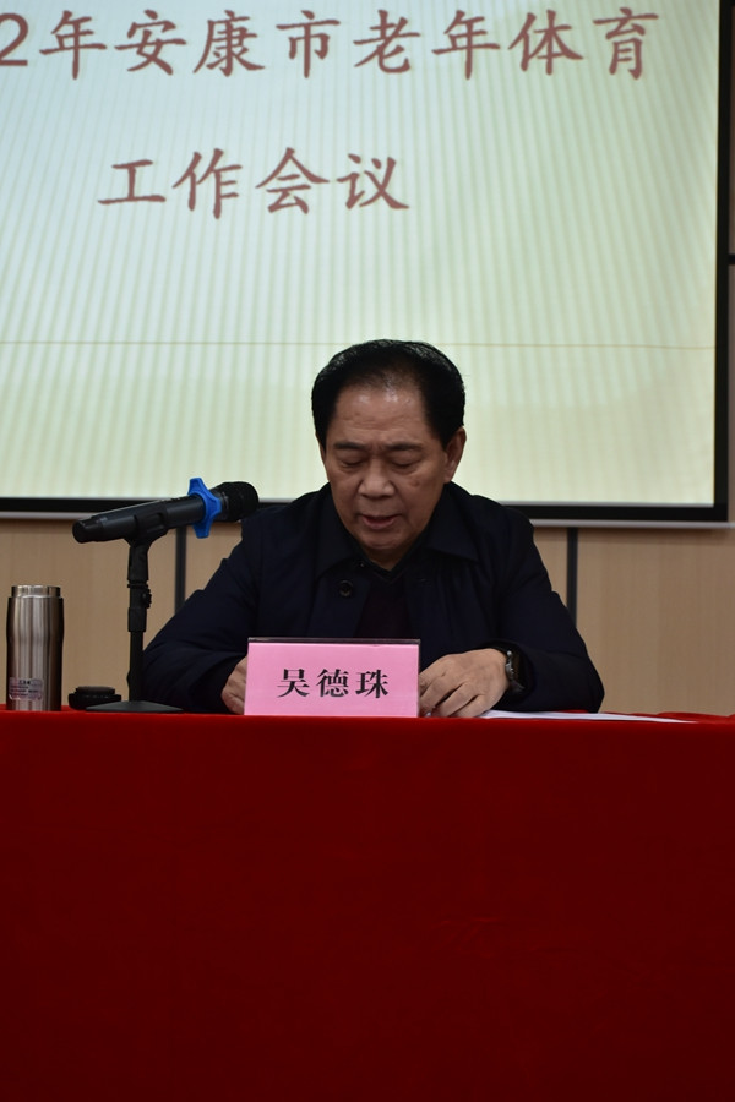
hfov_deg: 23.8
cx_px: 368
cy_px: 551
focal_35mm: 57
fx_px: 1745
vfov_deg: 35.1
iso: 800
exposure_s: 1/30
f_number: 7.1
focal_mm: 38
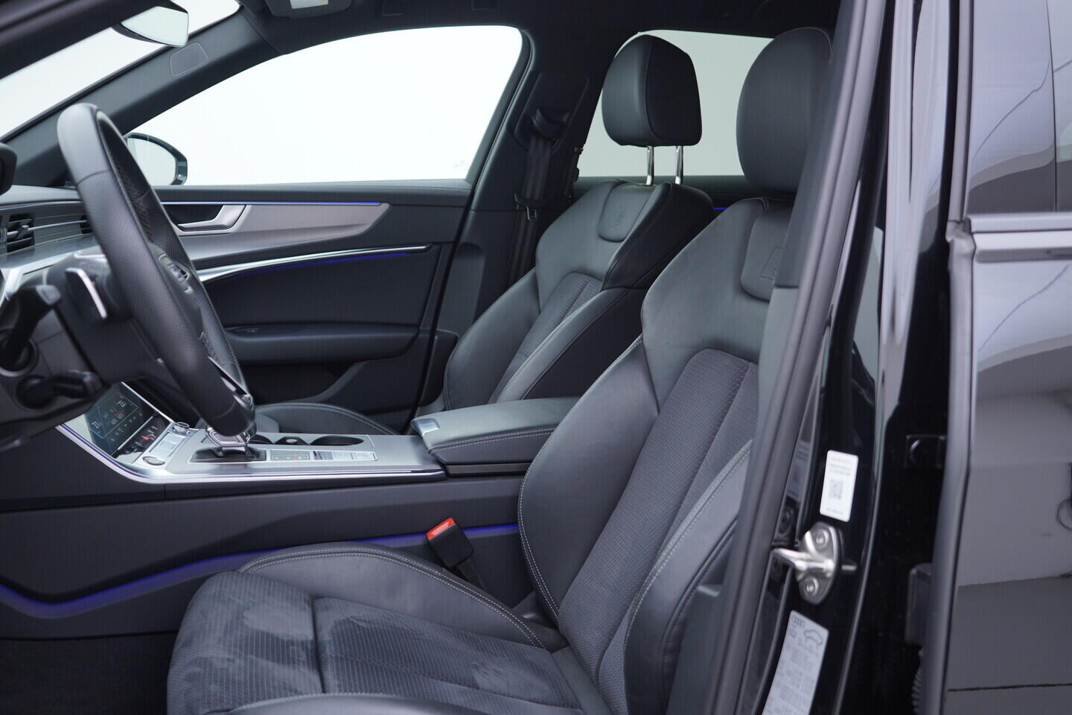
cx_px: 536
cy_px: 358
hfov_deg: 53.1
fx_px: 1072
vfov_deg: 36.9
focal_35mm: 36
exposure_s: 1/40
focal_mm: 24
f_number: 2.8
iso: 125
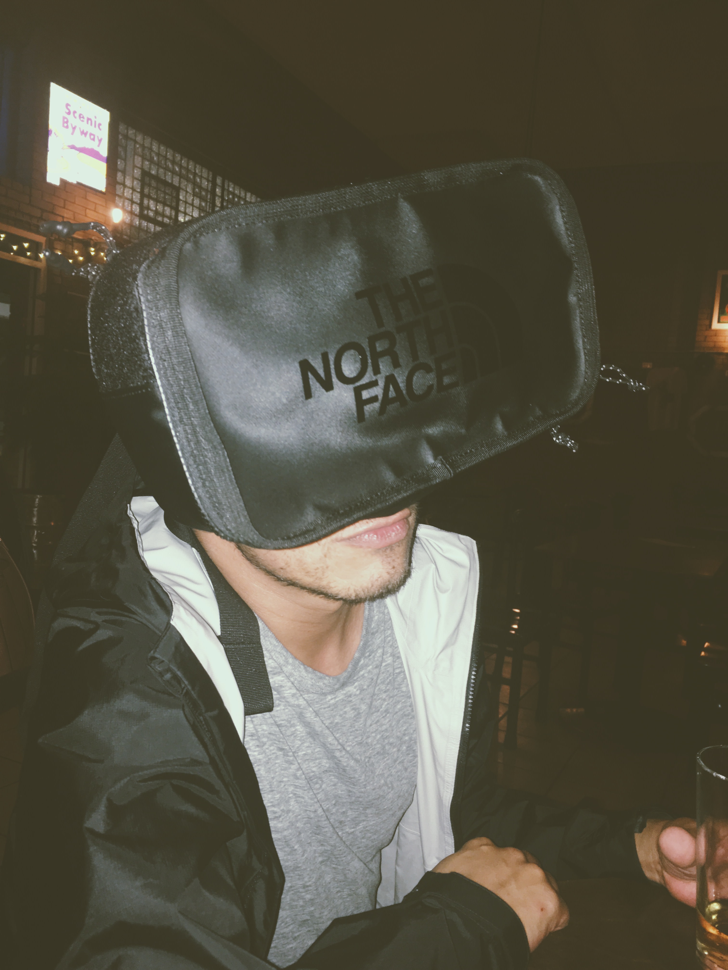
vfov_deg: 61.7
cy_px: 485
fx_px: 813
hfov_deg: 48.2
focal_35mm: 29
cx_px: 364
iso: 64
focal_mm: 4.2
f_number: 2.2
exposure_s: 1/16
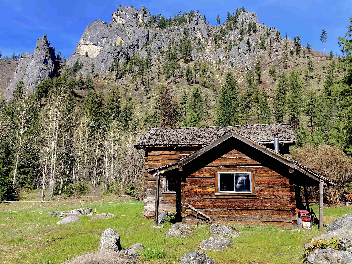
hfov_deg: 63.4
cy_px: 132
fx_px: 285
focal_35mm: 28
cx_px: 176
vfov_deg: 49.7
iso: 20
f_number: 1.8
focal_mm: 3.99
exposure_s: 1/1021
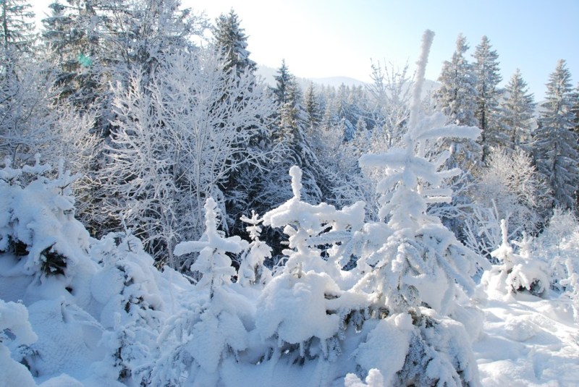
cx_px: 290
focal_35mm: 27
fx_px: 435
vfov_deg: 48.0
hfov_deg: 67.3
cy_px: 194
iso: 200
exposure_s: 1/200
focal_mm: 18
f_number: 10
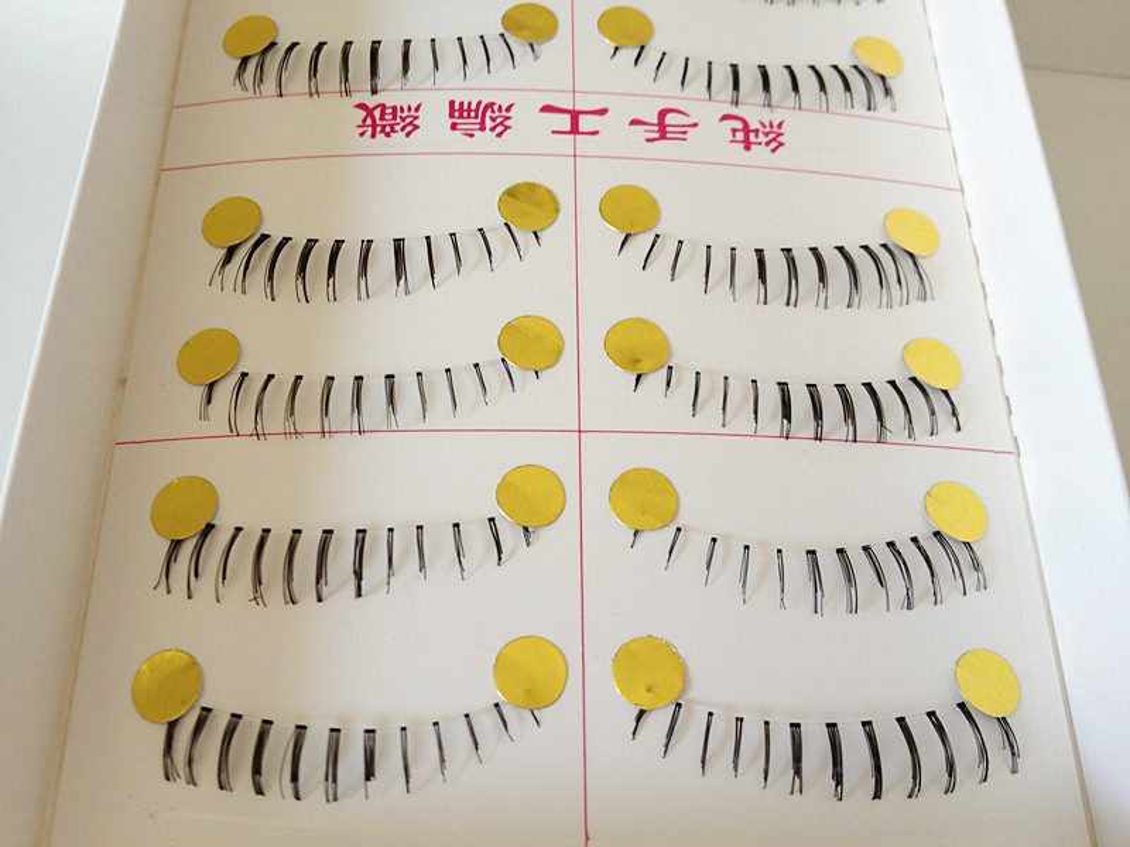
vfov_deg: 40.7
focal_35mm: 35
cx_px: 565
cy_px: 424
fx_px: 1143
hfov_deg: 52.6
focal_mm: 4.28
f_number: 2.4
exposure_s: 1/20
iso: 64
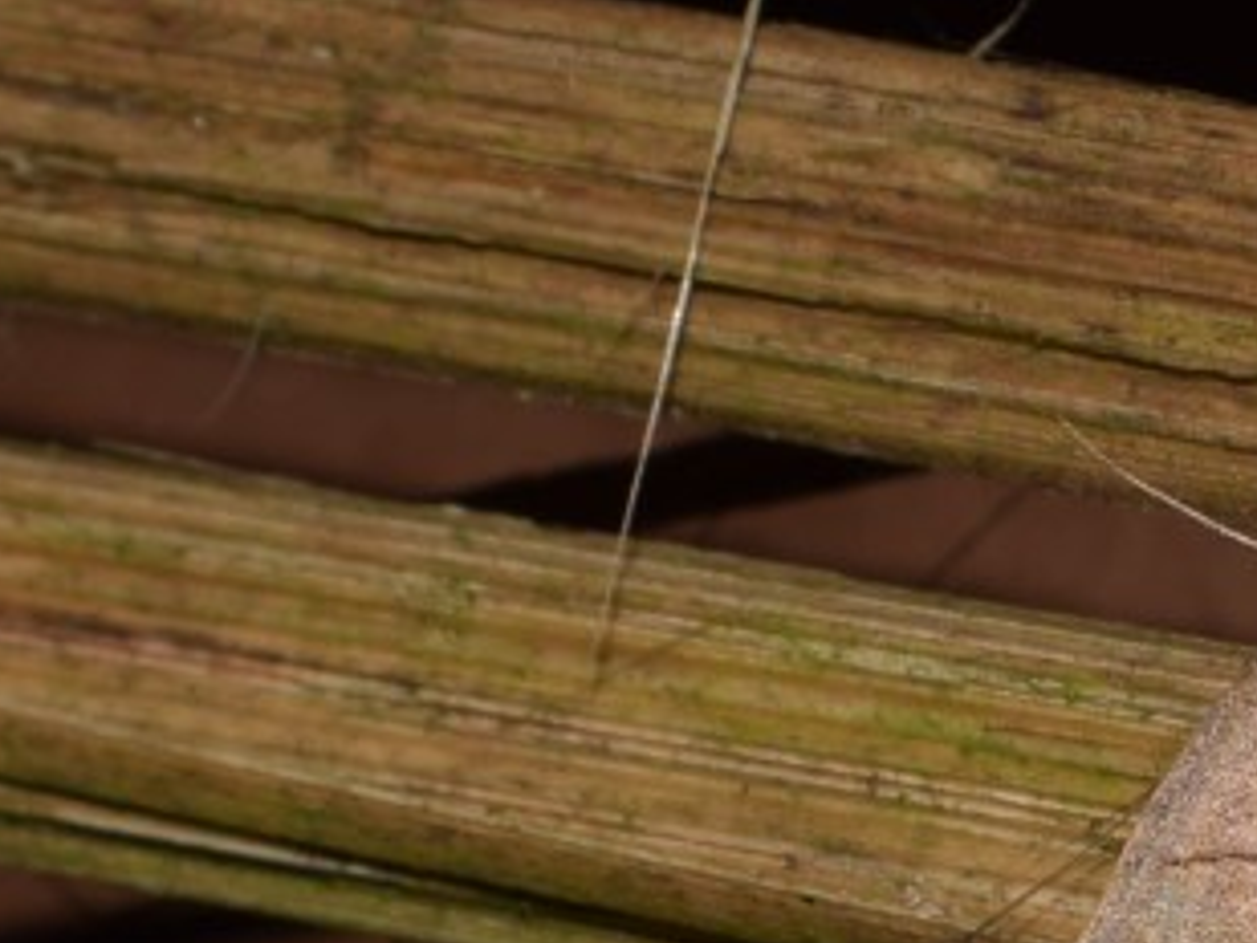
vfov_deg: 12.1
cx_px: 1399
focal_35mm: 121
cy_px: 902
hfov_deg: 15.8
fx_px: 4396
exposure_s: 1/60
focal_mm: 36
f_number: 8
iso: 100
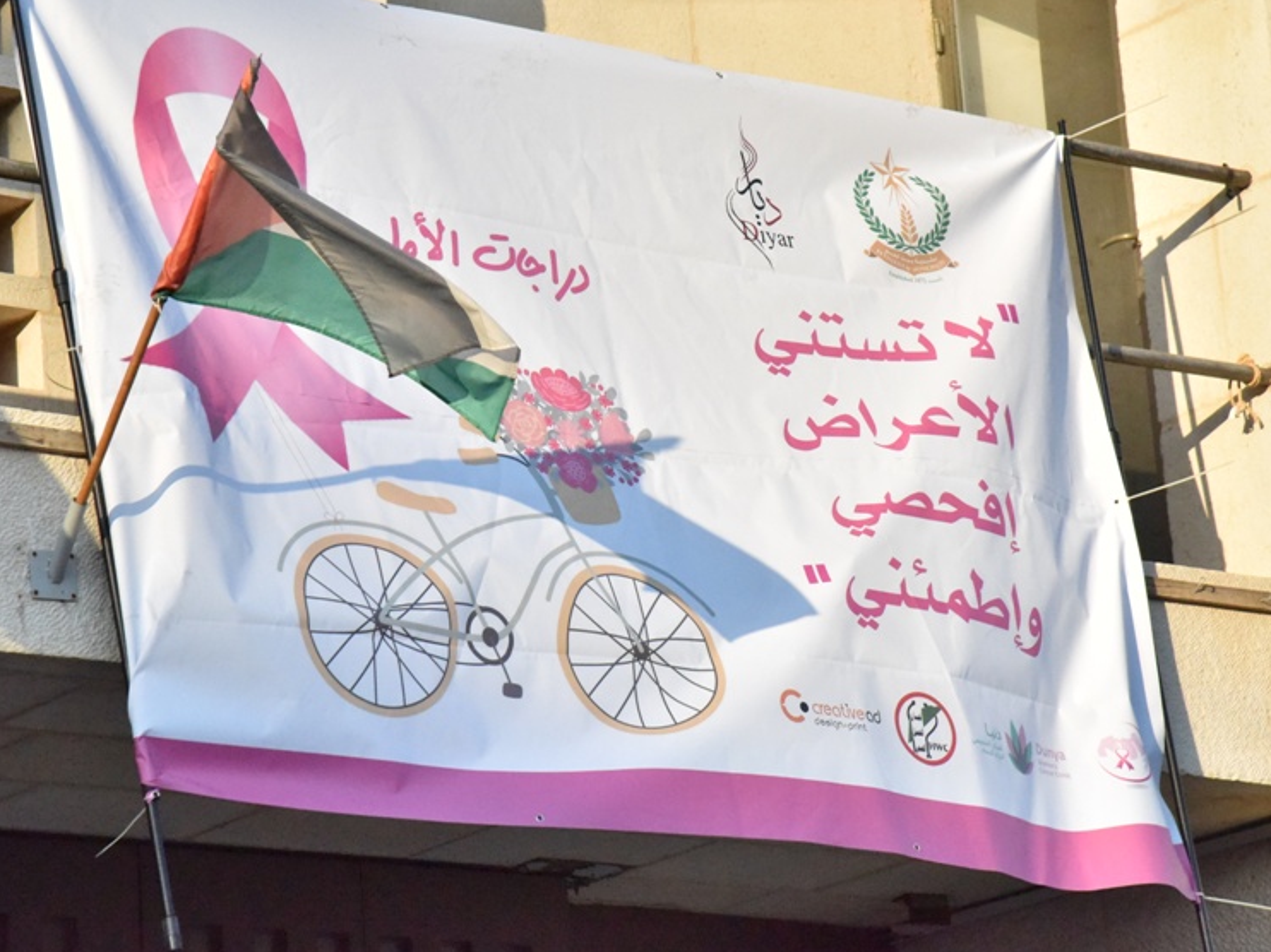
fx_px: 5359
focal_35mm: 146
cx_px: 504
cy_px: 390
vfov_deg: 10.2
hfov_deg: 13.5
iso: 10000
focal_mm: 110
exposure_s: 1/8000
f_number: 10
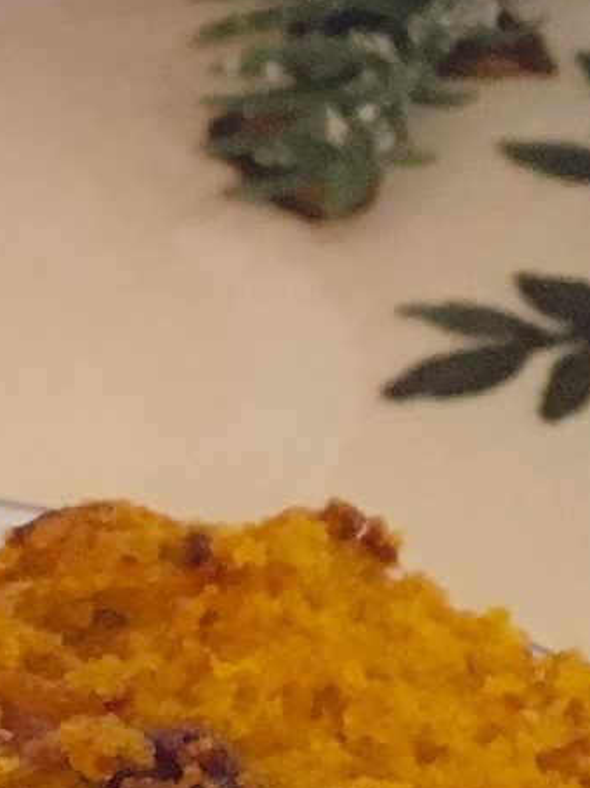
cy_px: 729
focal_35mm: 184
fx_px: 4185
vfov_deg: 10.7
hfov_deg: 7.9
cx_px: -259
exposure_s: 1/24
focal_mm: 4.15
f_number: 2.2
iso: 200
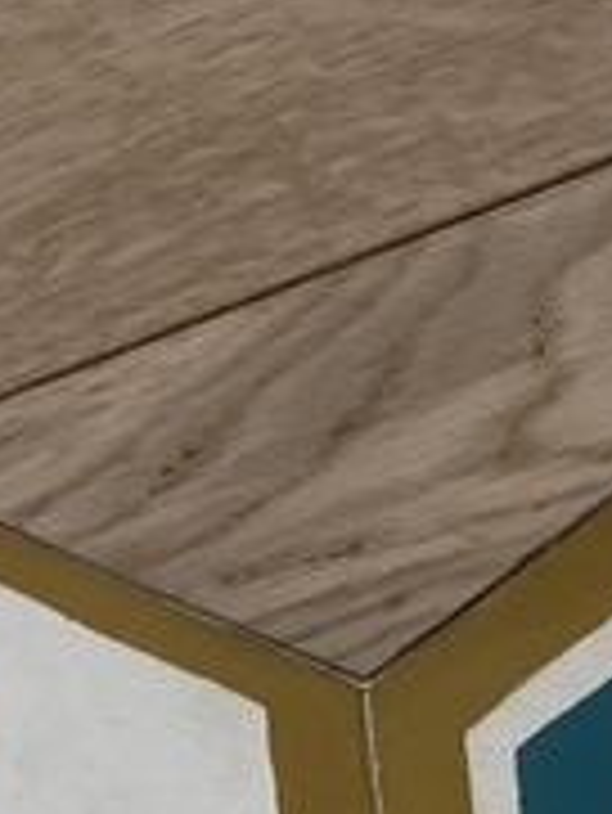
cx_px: 148
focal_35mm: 115
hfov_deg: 12.9
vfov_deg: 15.3
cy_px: 1340
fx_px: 2708
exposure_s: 1/27
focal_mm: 4.25
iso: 800
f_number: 1.8
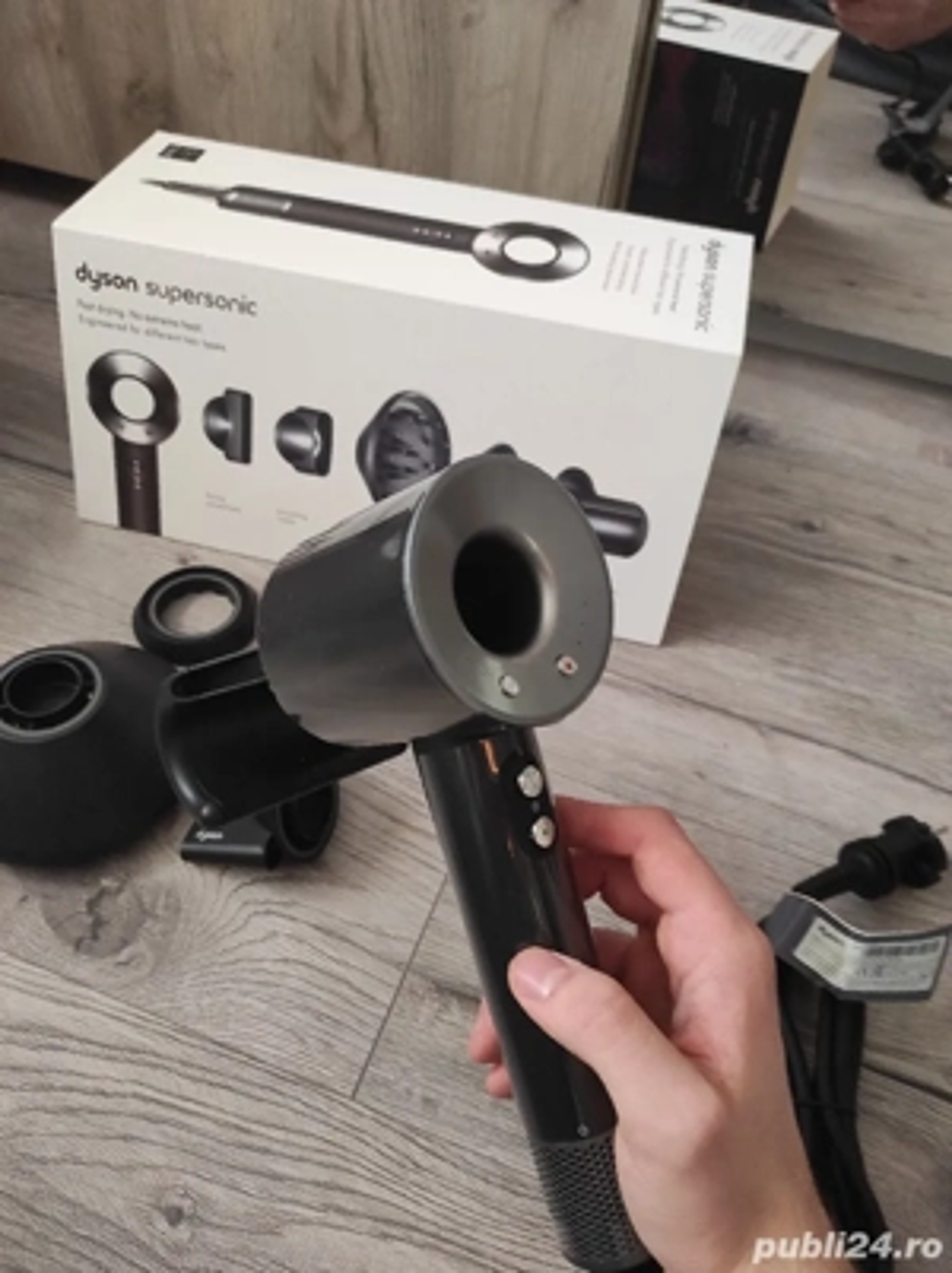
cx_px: 476
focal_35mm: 25
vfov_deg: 69.4
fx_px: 918
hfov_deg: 54.8
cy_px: 636
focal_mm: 5.43
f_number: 1.89
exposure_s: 1/33
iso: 661
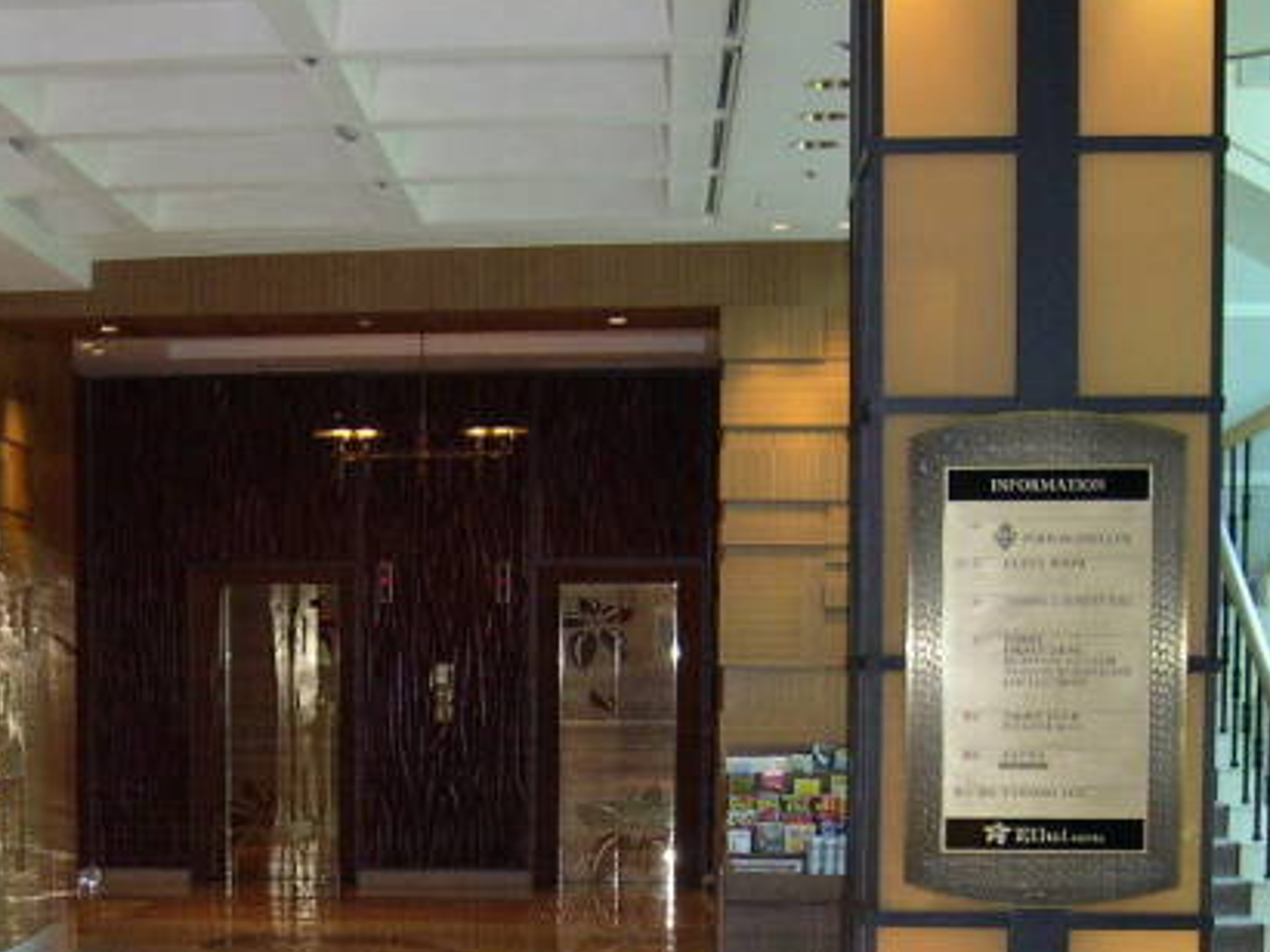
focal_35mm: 74
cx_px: 182
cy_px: 912
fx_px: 2714
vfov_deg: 19.4
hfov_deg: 25.7
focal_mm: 8
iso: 311
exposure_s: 1/60
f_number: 2.8
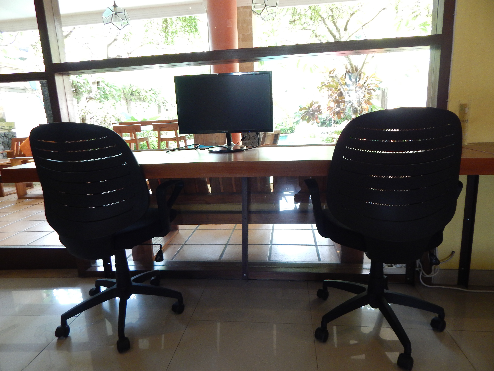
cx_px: 247
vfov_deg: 61.1
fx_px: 314
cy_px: 186
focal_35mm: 22
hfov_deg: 76.4
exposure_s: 1/30
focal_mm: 4
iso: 250
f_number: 3
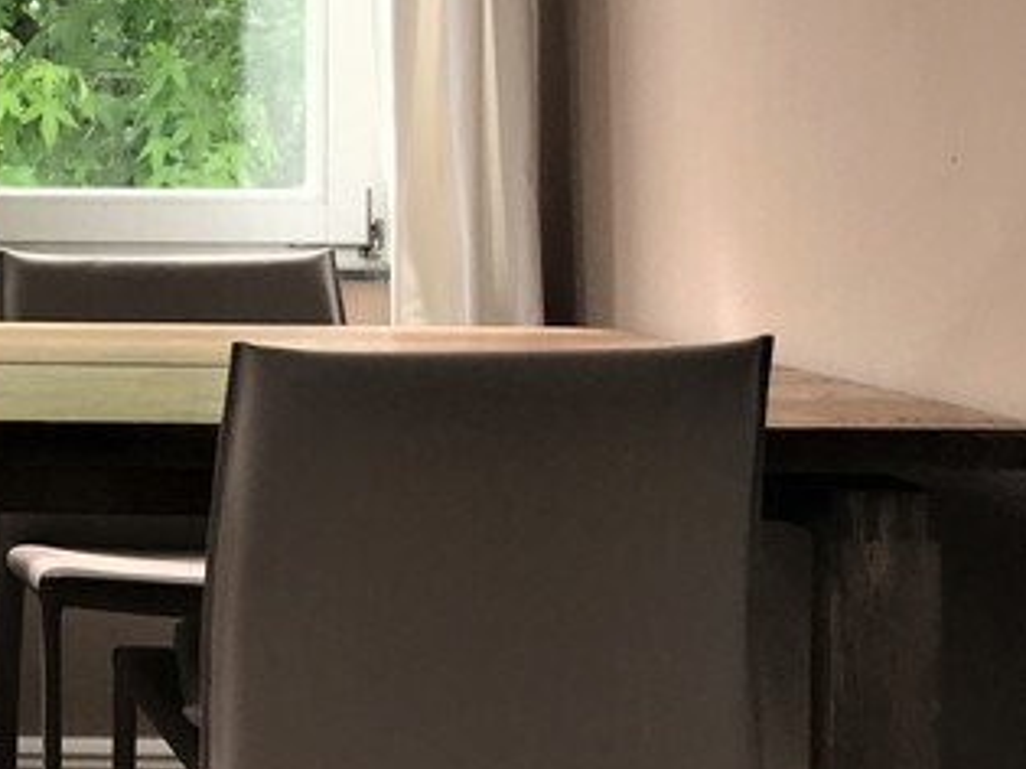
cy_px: 179
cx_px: -466
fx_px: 2696
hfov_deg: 19.2
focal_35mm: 91
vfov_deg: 16.1
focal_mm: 3.99
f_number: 1.8
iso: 20
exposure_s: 1/196
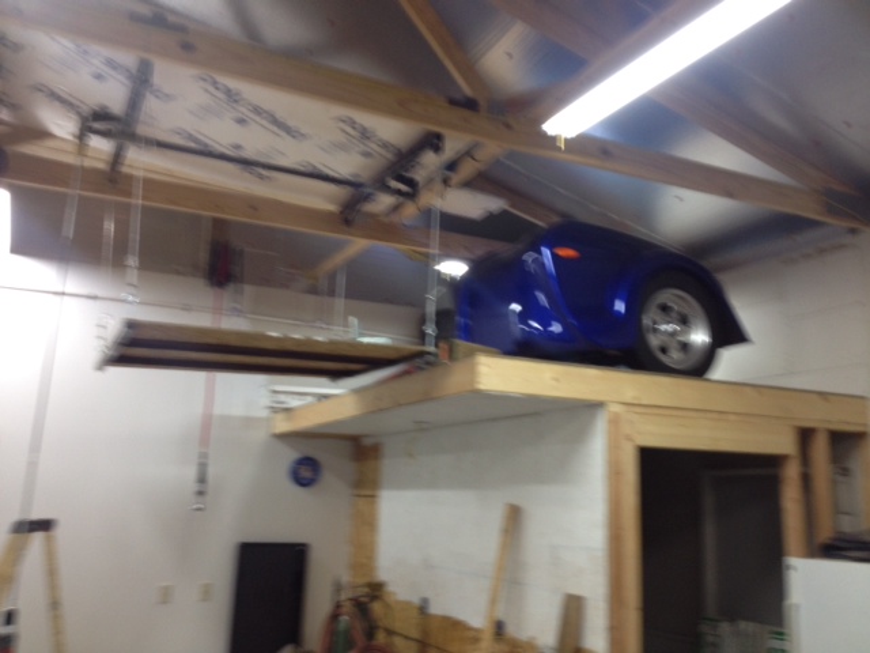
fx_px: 880
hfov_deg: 52.6
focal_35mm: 35
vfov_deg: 40.7
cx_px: 435
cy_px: 326
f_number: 2.4
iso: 80
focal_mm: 4.28
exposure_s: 1/20
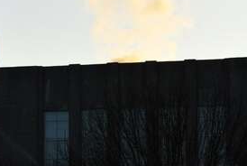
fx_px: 1653
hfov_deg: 8.4
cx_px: -55
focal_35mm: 240
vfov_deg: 5.7
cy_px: 11
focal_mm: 55
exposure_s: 1/100
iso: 400
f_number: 25
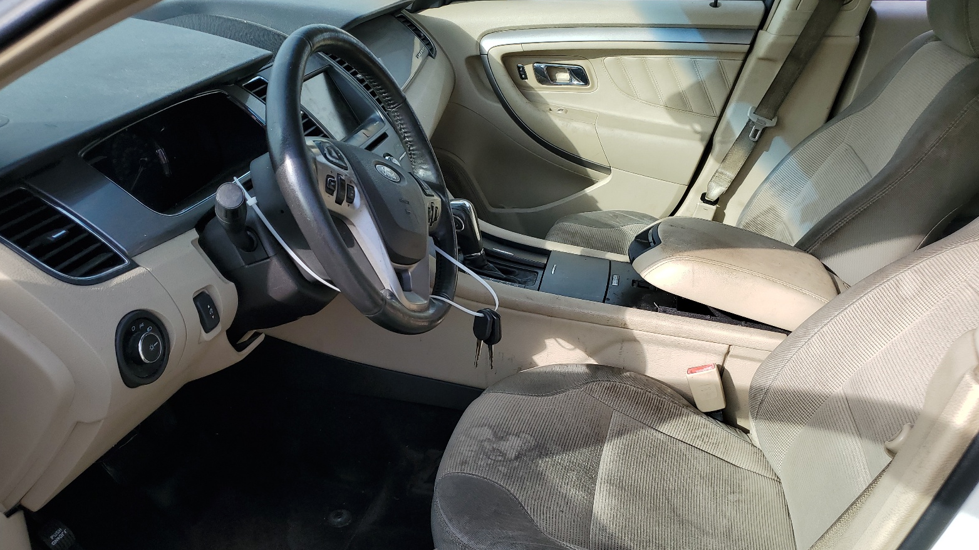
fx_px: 753
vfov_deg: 39.8
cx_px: 488
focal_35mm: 29
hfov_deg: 66.1
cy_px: 352
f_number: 1.5
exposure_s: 1/1250
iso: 50
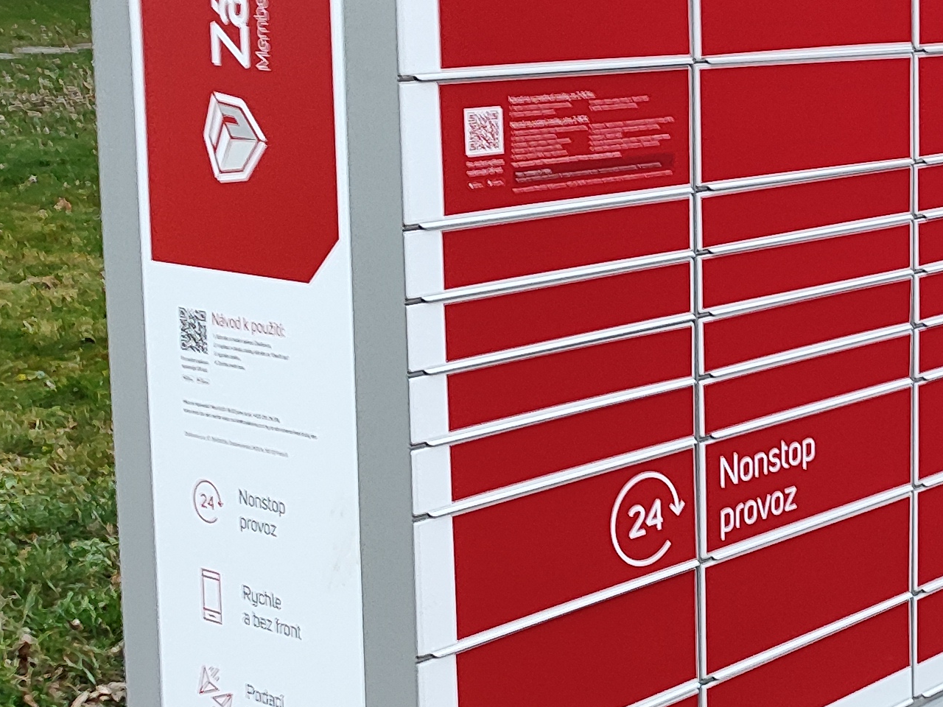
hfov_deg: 24.0
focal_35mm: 75
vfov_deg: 19.6
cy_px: 242
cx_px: 1092
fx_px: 2043
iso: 551
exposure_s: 1/100
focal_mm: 5.89
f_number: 1.89
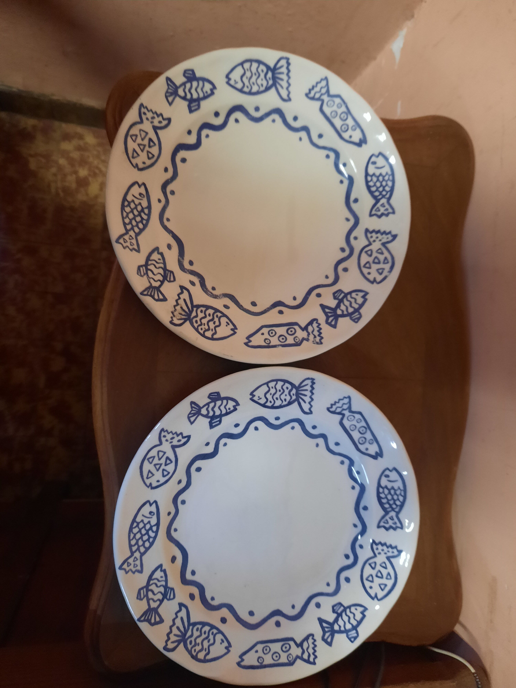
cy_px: 344
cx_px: 258
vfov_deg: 69.4
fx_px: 497
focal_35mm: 25
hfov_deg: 54.9
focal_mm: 4.6
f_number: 2
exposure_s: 1/25
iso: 400
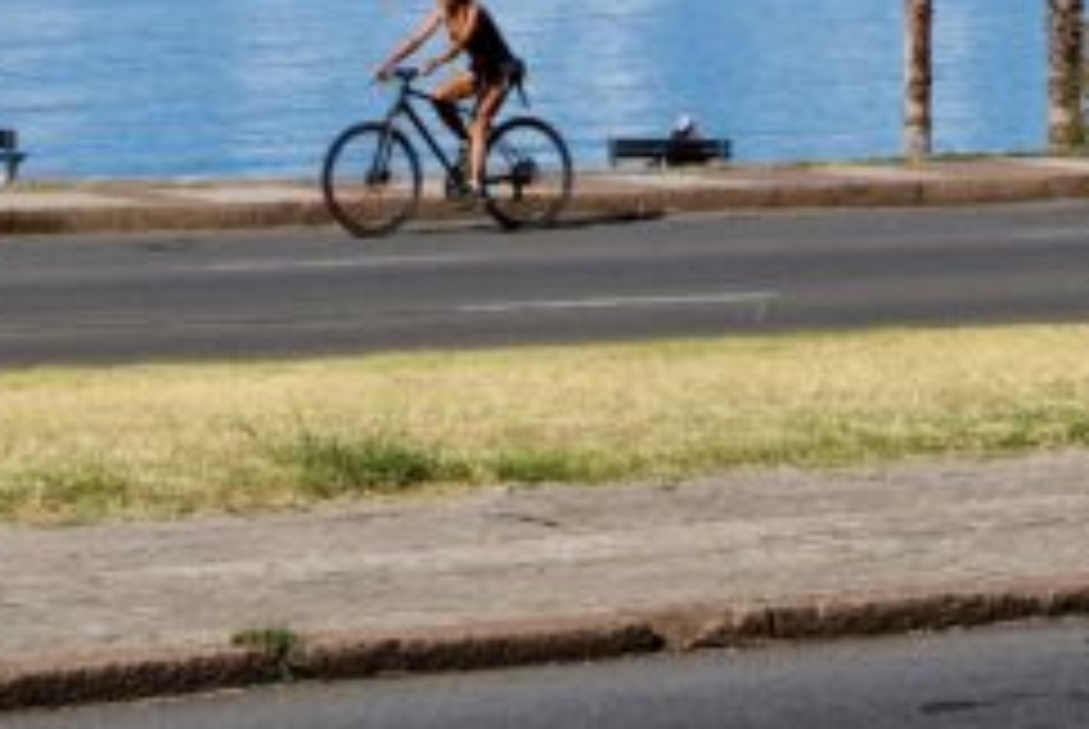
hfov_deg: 7.8
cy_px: -90
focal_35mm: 263
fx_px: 7965
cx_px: 508
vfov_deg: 5.2
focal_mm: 55
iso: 160
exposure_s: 1/550
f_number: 8
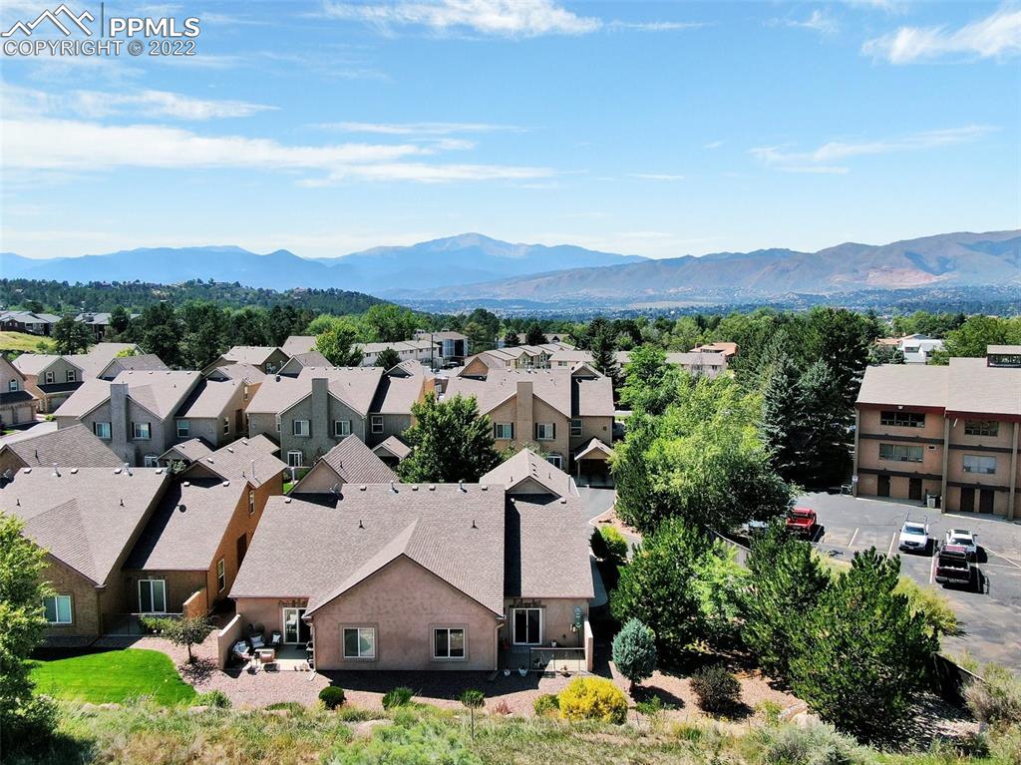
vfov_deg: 53.0
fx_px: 767
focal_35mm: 26
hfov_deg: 67.3
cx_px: 510
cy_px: 382
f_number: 2.9
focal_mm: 4.58
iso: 100
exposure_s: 1/60
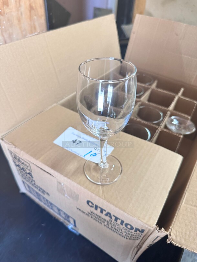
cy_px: 131
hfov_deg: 56.8
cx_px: 98
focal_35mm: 24
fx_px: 182
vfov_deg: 71.6
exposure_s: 1/60
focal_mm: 6.86
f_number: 1.78
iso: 320
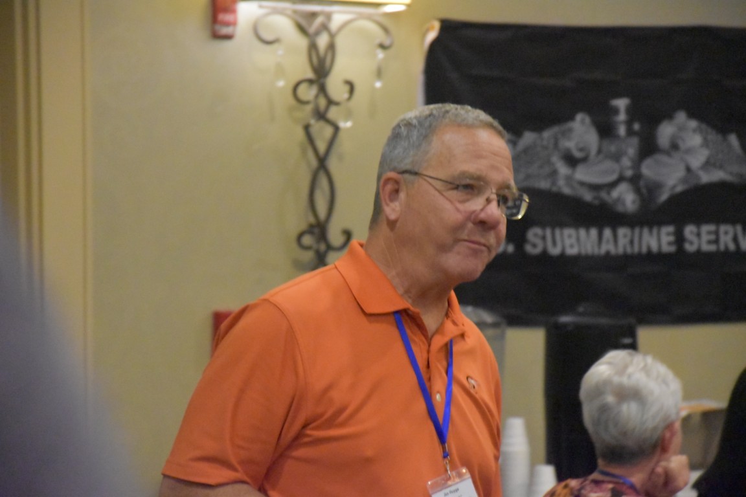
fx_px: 3263
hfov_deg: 13.0
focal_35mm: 158
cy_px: 248
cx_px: 373
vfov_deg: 8.7
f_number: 5.6
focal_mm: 105
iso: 12800
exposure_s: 1/100
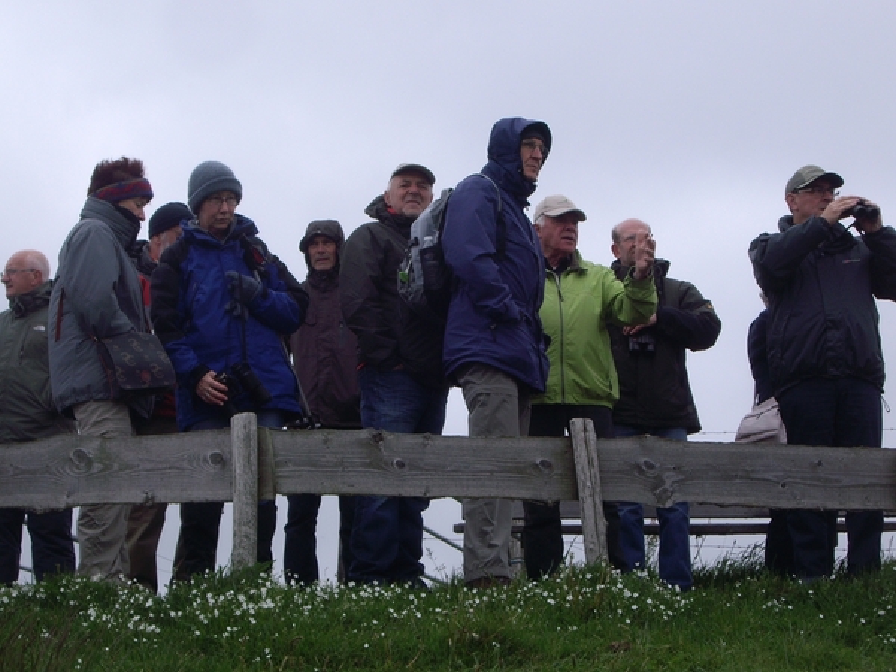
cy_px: 336
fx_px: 2045
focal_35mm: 79
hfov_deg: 24.7
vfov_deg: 18.7
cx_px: 448
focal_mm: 12.8
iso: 64
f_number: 6.5
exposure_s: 1/160
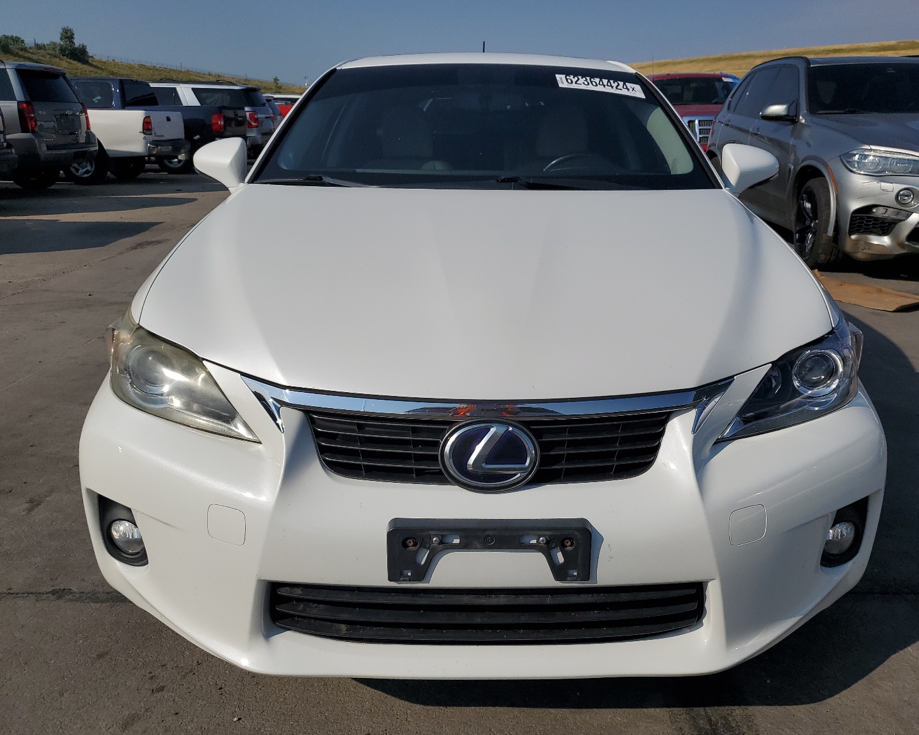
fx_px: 762
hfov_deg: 62.1
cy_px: 368
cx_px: 503
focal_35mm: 28
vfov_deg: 51.5
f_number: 1.5
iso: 50
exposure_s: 1/10000
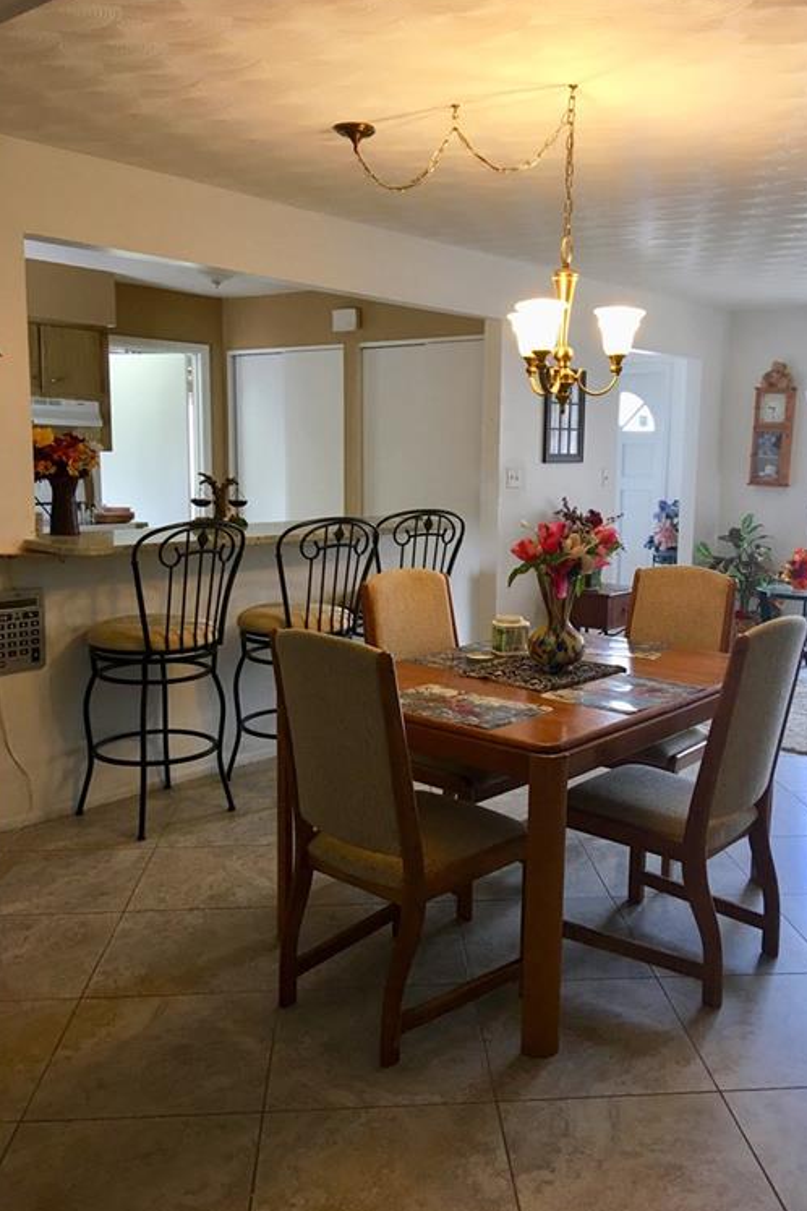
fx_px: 1042
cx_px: 454
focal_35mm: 31
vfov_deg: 60.3
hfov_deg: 42.2
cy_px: 600
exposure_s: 1/15
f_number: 2.2
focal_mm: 4.15
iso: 40
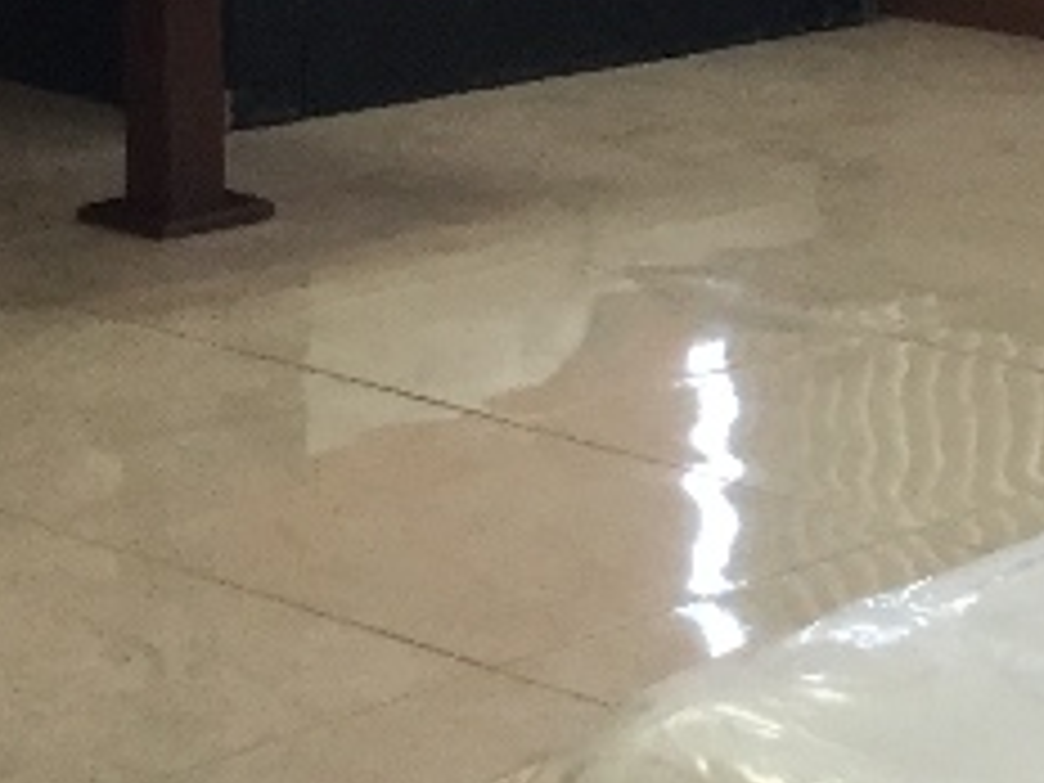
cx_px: 742
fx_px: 4132
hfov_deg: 14.4
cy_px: -567
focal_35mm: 137
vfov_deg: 10.3
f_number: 2.4
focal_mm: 3.3
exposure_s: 1/30
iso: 80
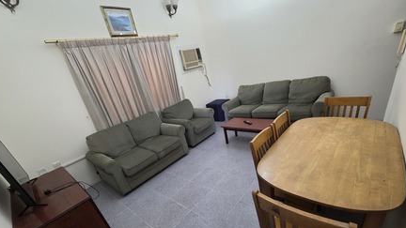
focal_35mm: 15
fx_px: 161
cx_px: 203
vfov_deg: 69.1
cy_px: 146
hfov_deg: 103.0
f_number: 1.9
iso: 400
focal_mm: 2.2
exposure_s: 1/50
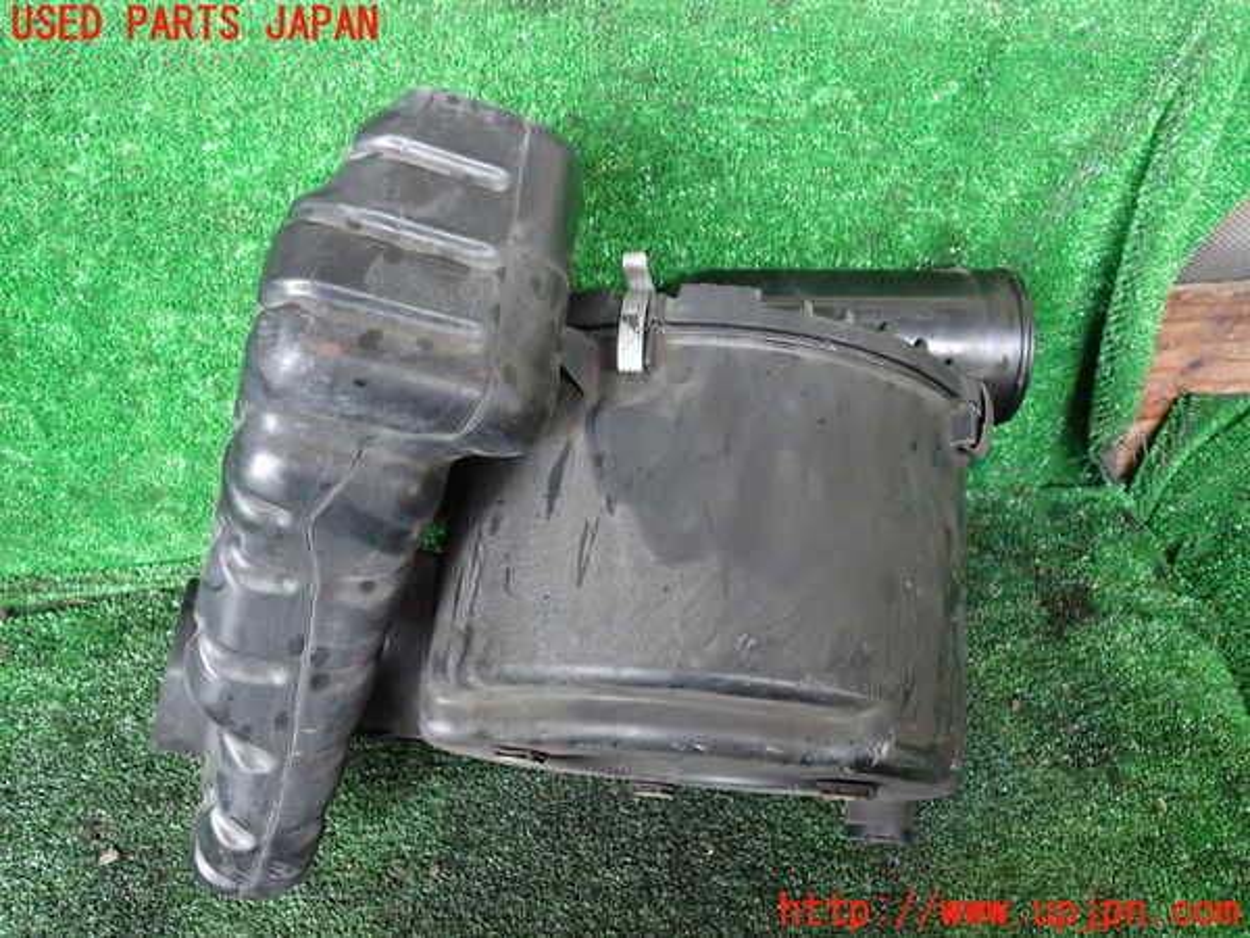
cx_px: 625
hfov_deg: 60.0
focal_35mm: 30
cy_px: 469
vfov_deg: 46.8
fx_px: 1083
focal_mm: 5.4
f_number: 2.3
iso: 800
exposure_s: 1/30
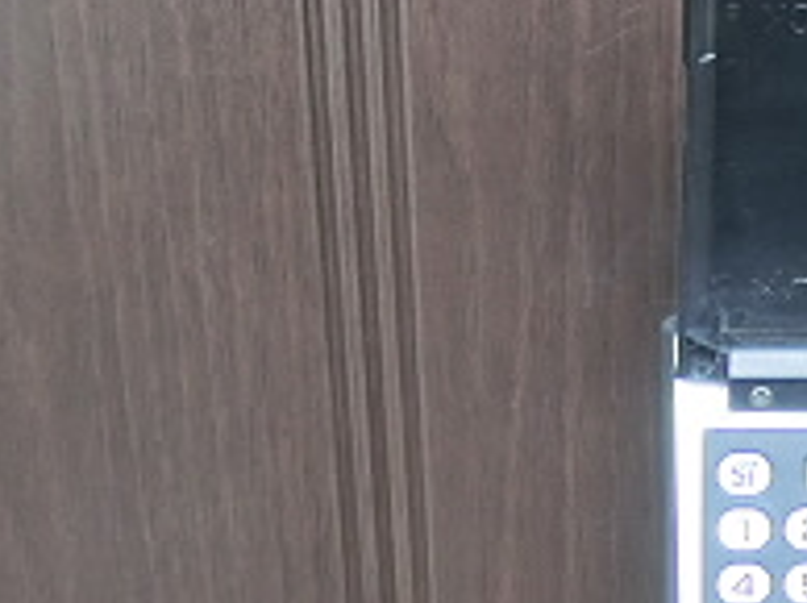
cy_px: 867
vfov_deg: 16.6
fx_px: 1909
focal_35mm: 82
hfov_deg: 23.5
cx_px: 641
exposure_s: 1/50
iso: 400
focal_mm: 4.5
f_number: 3.5
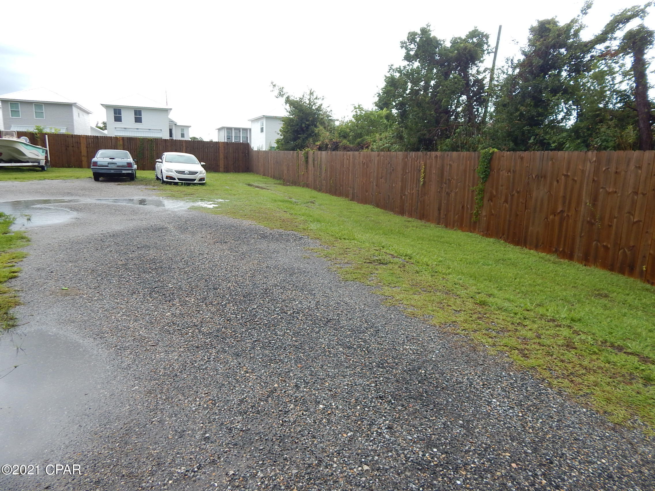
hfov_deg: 76.4
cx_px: 328
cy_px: 246
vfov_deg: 61.1
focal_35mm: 22
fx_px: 416
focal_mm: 4
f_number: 3
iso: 125
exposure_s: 1/320
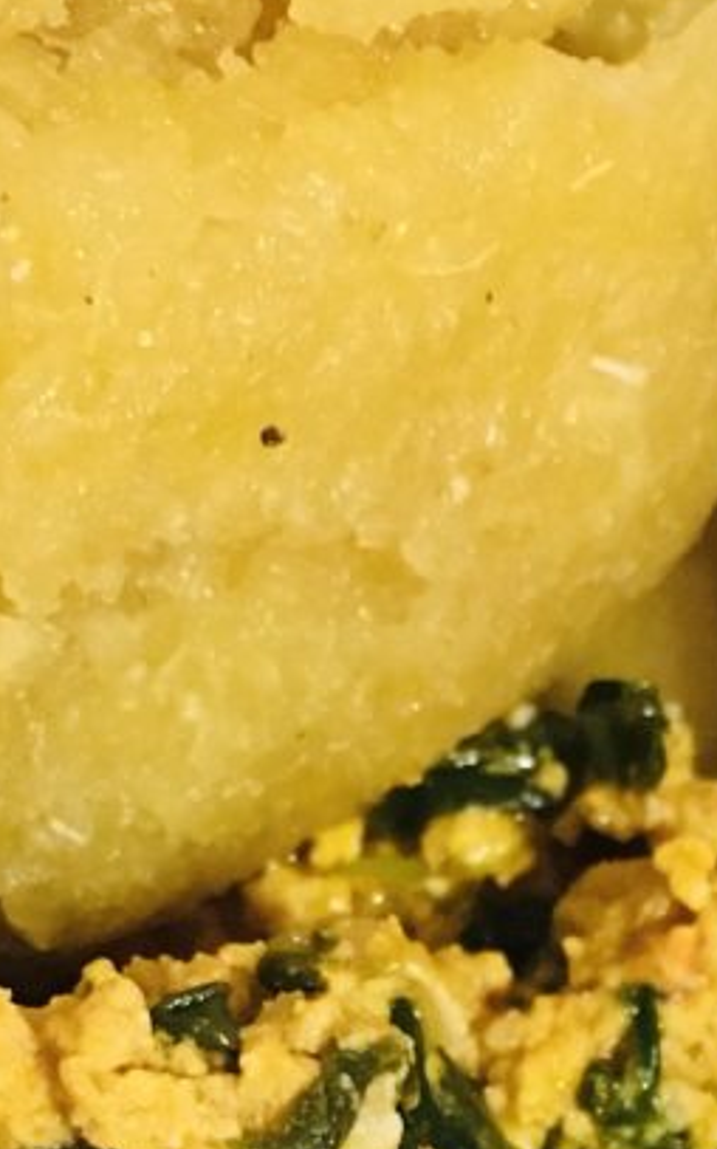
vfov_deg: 17.4
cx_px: 486
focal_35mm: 116
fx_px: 3631
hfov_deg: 11.3
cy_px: 1276
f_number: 2.2
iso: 320
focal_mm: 4.15
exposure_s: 1/17
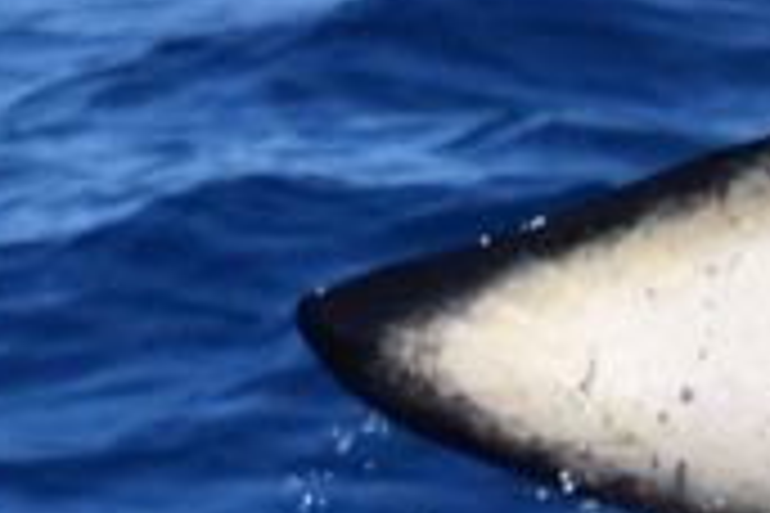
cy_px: 875
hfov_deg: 0.7
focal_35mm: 2806
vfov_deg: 0.5
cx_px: 1522
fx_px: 60013
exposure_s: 1/8000
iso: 1400
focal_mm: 600
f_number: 6.3
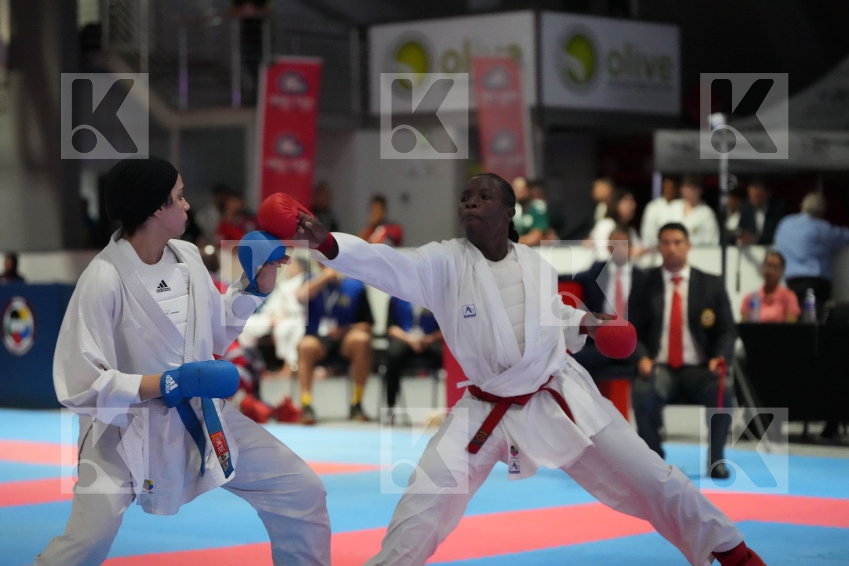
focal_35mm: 106
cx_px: 424
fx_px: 2500
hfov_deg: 19.3
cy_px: 283
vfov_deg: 12.9
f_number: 2.8
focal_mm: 106
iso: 12800
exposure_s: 1/800
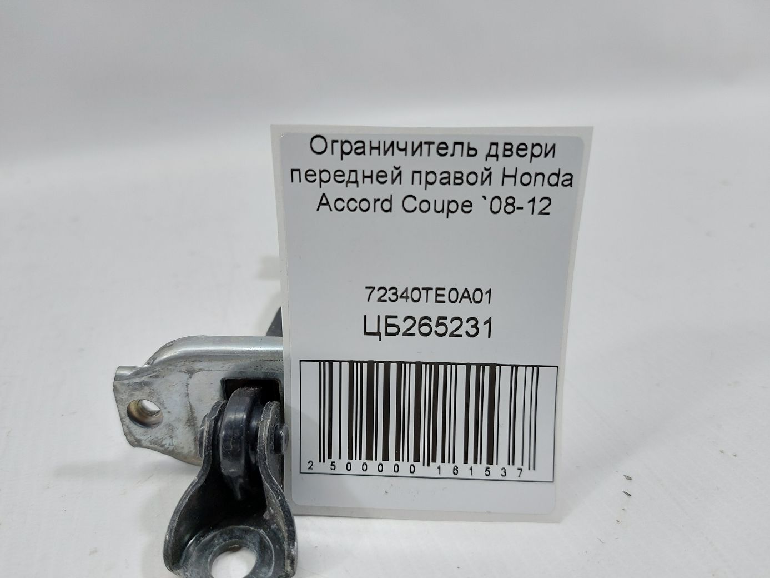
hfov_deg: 71.6
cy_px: 289
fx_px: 534
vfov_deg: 56.8
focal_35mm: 24
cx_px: 385
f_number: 1.8
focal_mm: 5.23
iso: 80
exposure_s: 1/50
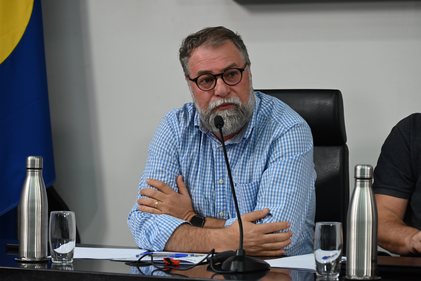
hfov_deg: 15.2
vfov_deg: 10.2
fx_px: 1579
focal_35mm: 135
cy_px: 140
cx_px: 210
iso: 2200
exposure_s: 1/250
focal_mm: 135
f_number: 6.3
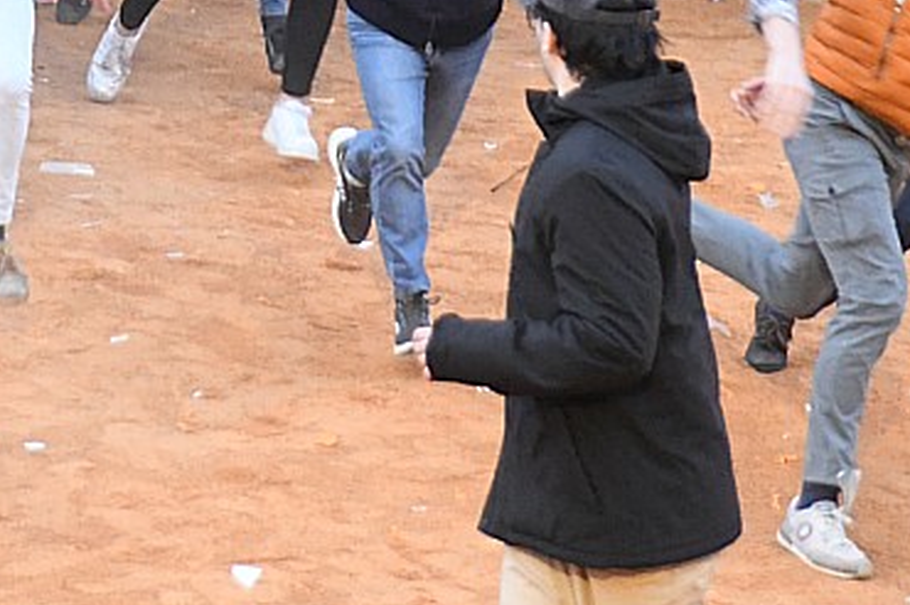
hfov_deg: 7.4
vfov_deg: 4.9
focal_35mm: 276
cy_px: -371
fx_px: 6970
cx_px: -145
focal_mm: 85
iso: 8000
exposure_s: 1/320
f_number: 4.5
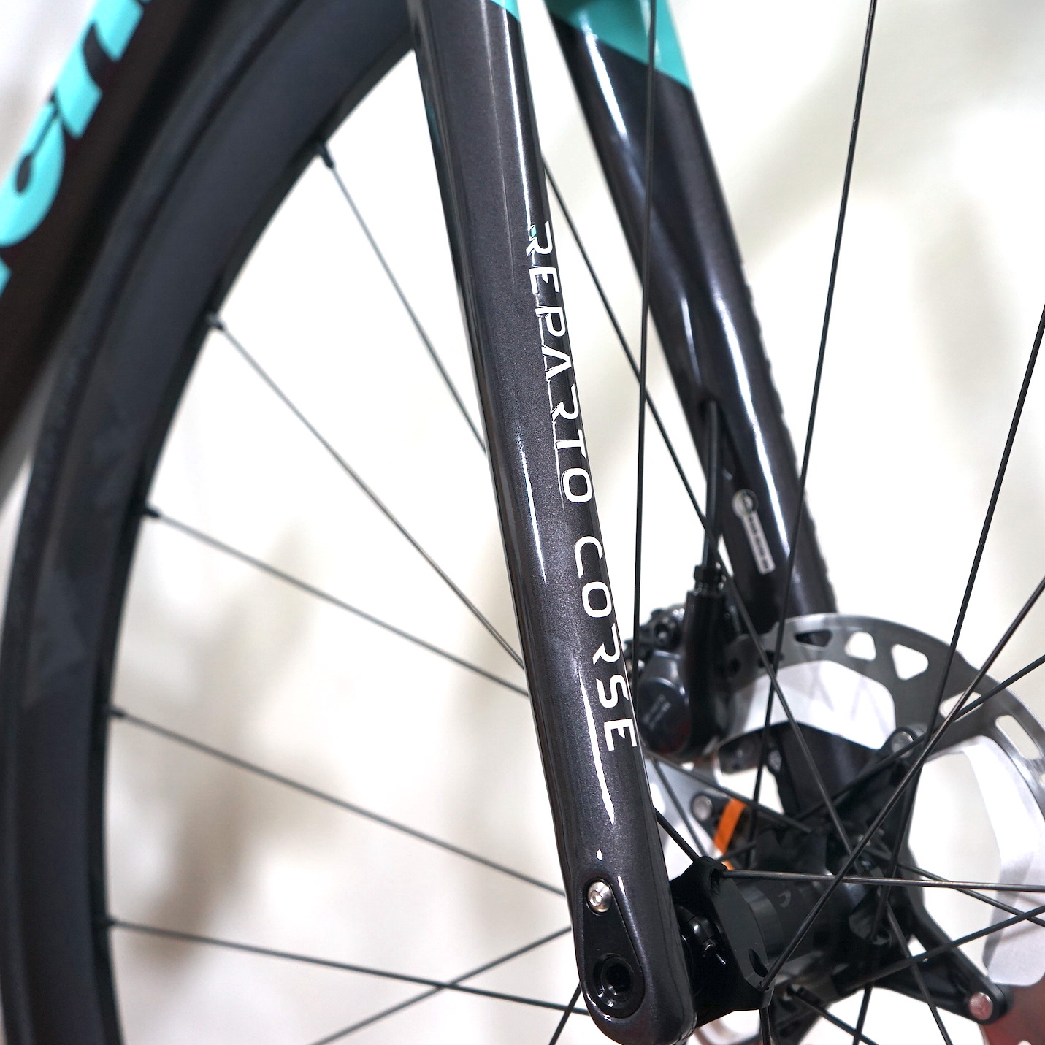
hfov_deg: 35.5
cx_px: 745
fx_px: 1605
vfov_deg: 36.1
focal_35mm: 47
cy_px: 520
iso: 640
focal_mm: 36
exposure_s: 1/60
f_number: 4
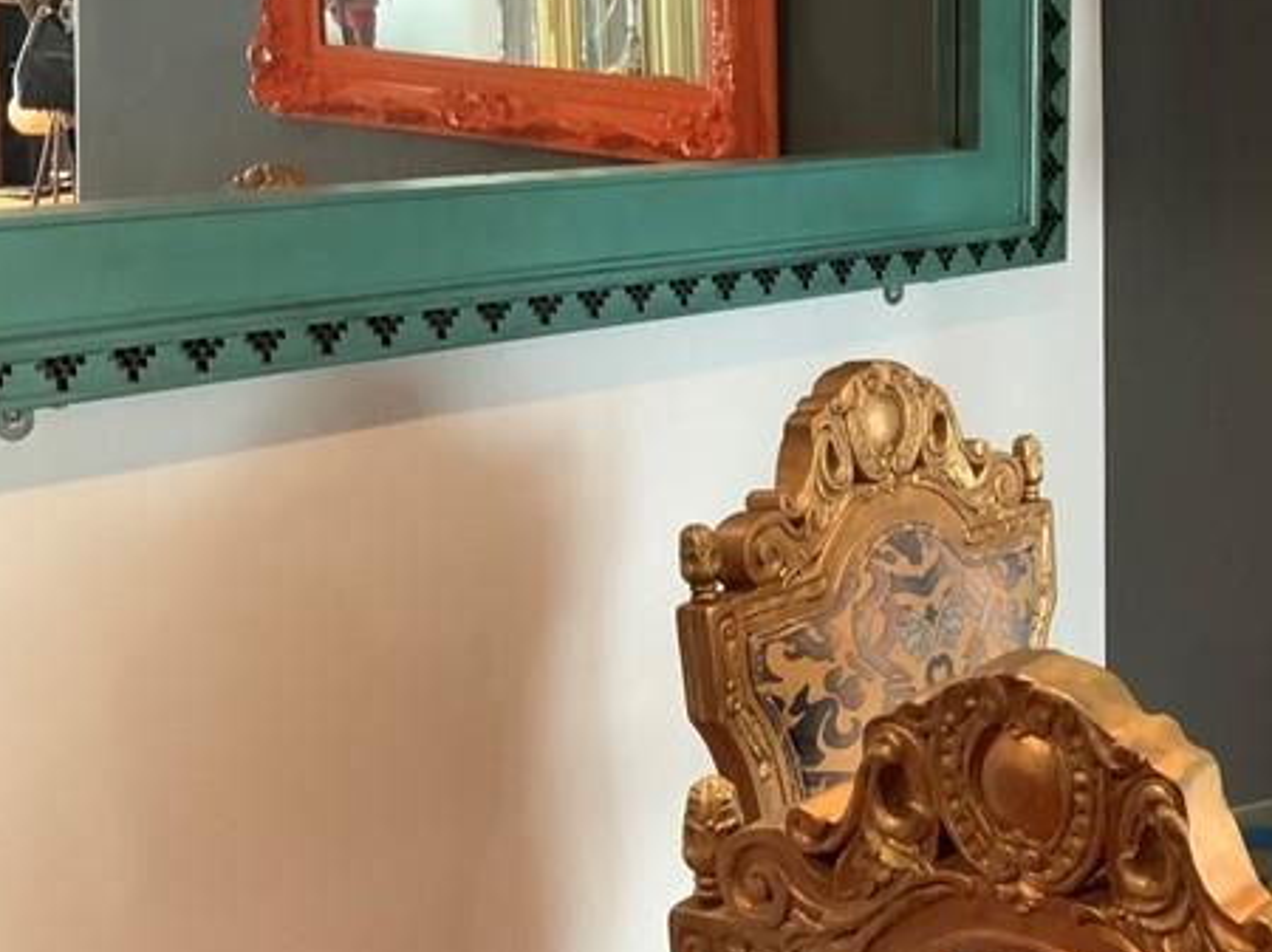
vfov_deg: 22.2
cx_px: 1345
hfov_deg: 27.3
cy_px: 384
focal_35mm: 66
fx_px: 2424
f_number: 1.8
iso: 200
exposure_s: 1/40
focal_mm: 3
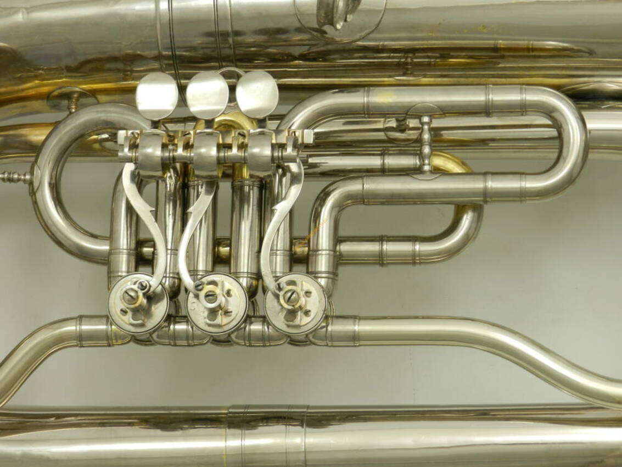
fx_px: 2067
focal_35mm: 115
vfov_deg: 12.9
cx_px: 311
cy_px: 234
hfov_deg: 17.1
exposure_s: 1/25
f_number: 4.8
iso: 220
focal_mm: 20.5
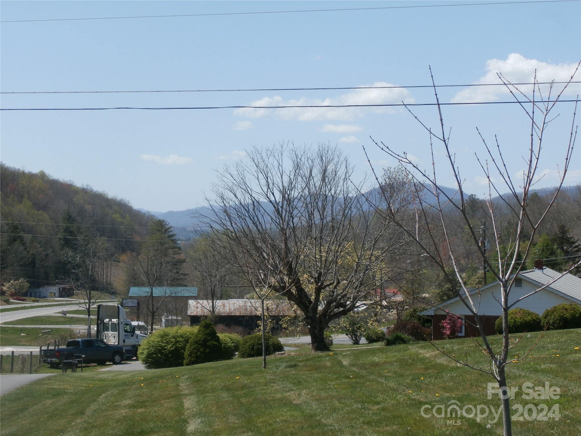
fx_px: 1225
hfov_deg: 26.7
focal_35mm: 73
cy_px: 218
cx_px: 290
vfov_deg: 20.2
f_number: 4.5
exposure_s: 1/800
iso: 100
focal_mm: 13.06
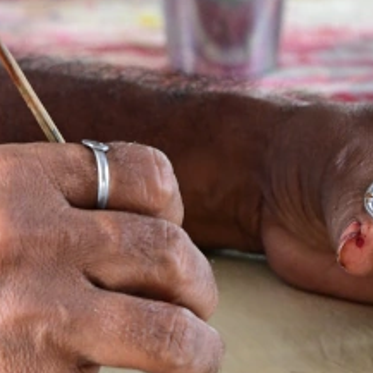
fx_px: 4876
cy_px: -246
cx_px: 167
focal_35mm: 400
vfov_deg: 4.3
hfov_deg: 4.4
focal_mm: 85
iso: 1250
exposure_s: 1/60
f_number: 5.6
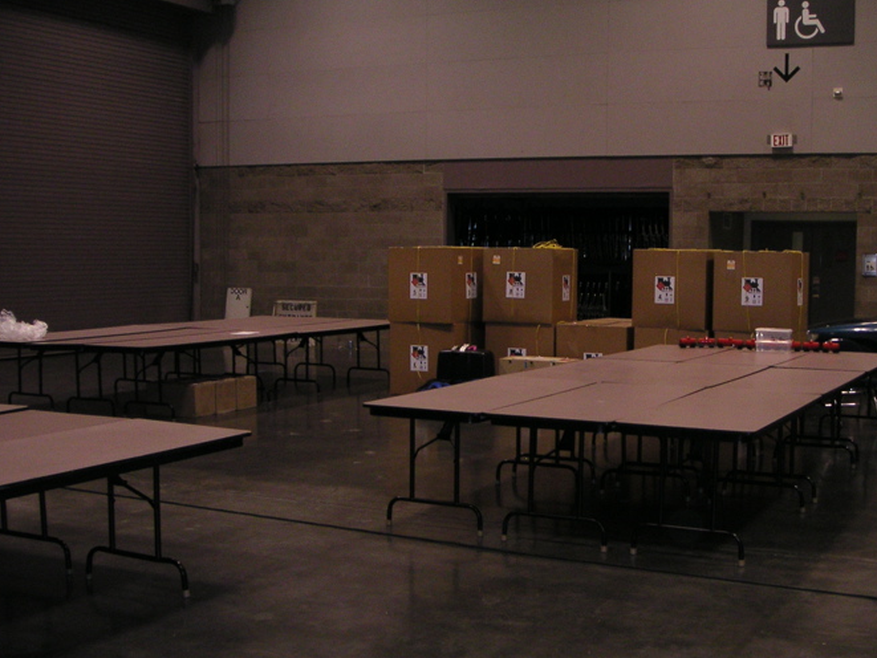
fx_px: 1166
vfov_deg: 31.5
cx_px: 490
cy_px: 367
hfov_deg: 41.2
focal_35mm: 46
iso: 160
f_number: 2.8
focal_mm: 6
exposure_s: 1/45
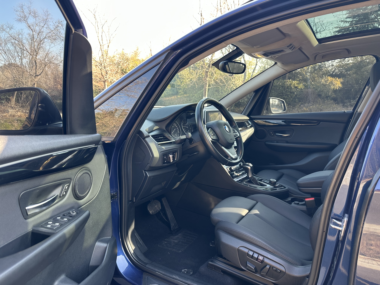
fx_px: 263
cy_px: 142
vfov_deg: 56.8
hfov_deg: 71.6
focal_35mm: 24
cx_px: 190
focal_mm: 6.86
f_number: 1.78
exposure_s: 1/121
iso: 80
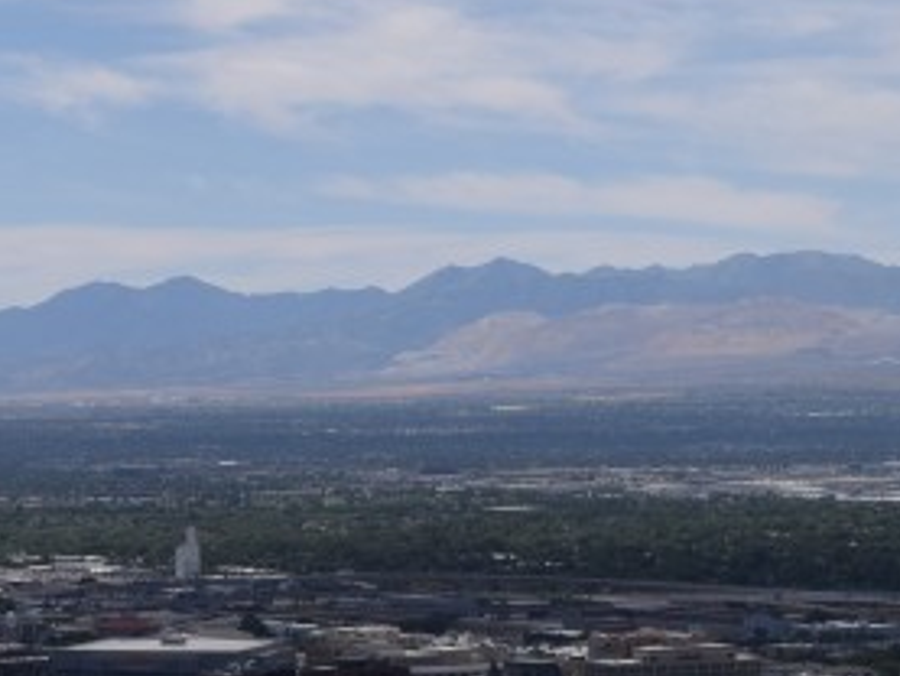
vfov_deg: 9.3
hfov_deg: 12.1
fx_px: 4162
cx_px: -166
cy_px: 127
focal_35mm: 160
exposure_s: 1/500
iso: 200
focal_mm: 30
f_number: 11
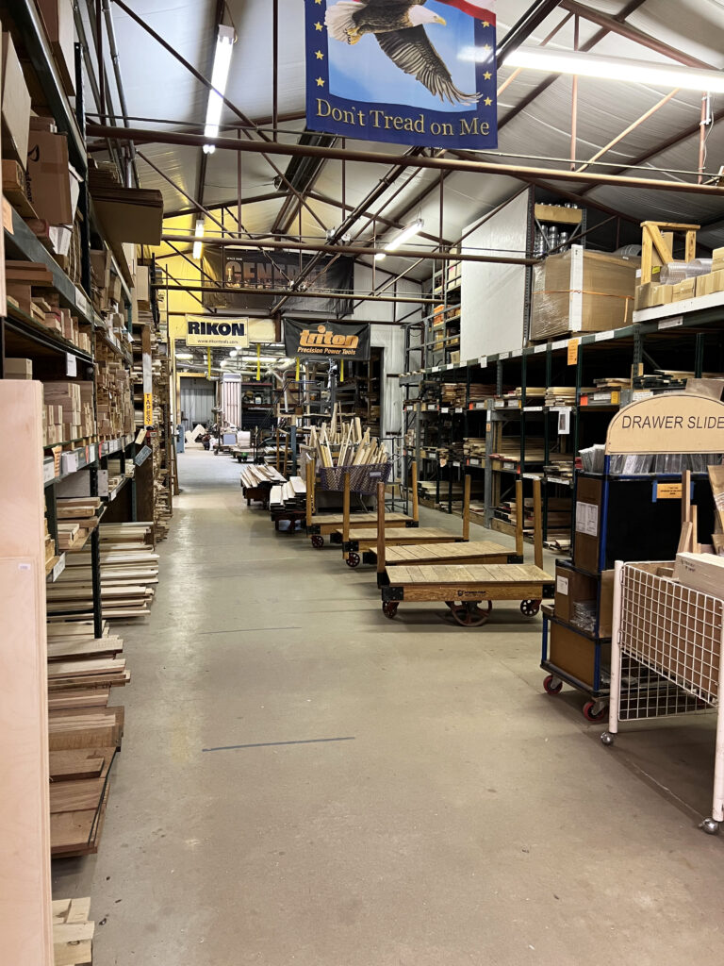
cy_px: 483
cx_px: 362
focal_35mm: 26
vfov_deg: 67.3
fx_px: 725
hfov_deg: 53.1
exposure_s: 1/60
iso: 250
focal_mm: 5.7
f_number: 1.5
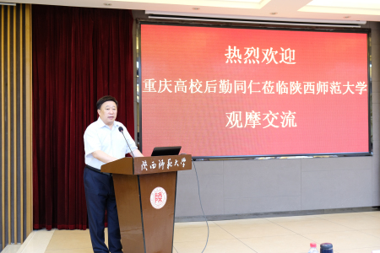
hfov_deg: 50.7
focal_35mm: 38
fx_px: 401
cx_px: 190
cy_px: 126
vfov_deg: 35.1
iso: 800
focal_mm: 25.4
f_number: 3.2
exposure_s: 1/17
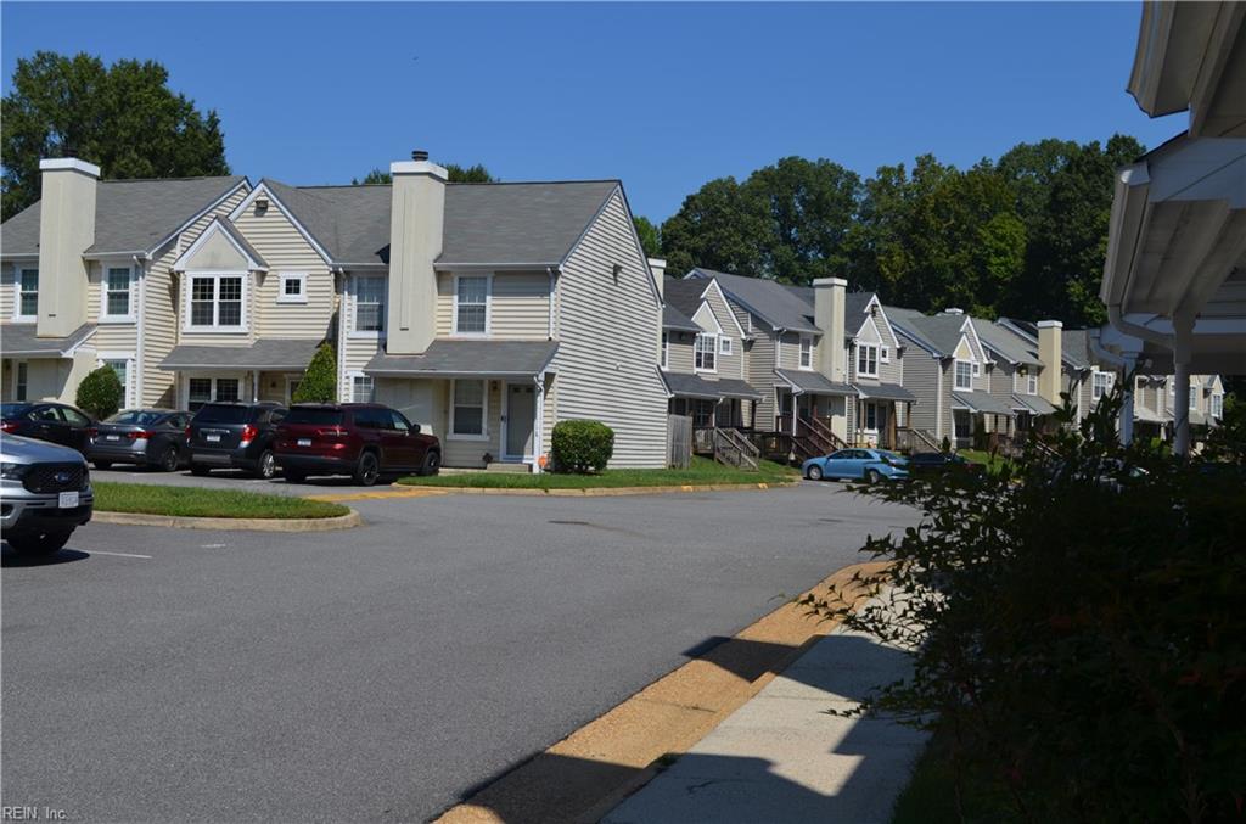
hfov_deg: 43.7
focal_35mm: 45
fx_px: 1553
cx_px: 623
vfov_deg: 29.7
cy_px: 412
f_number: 9
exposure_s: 1/320
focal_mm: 30
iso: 100
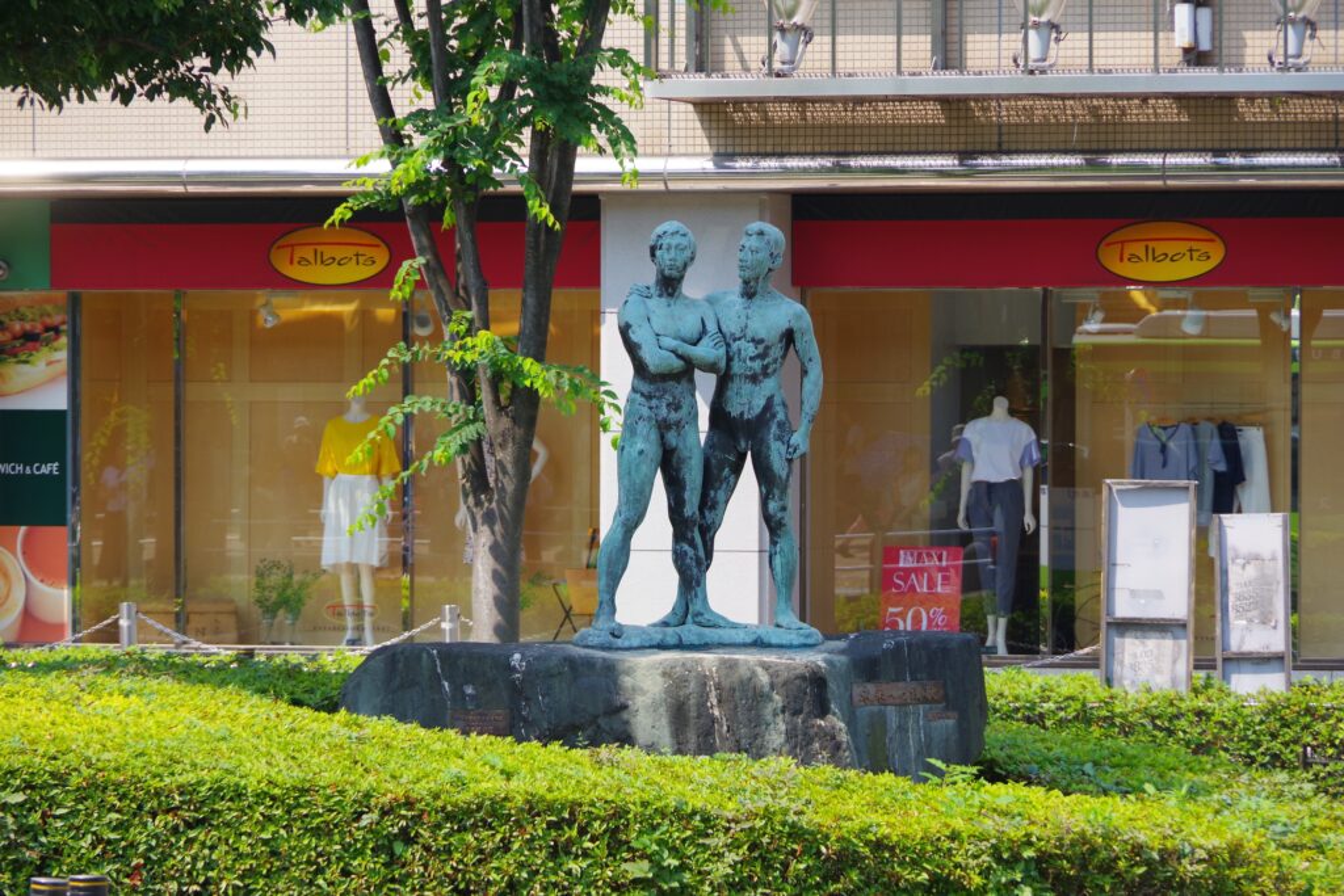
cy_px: 448
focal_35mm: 202
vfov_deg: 6.8
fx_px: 7542
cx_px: 672
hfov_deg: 10.2
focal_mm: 135
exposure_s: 1/320
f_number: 6.3
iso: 200
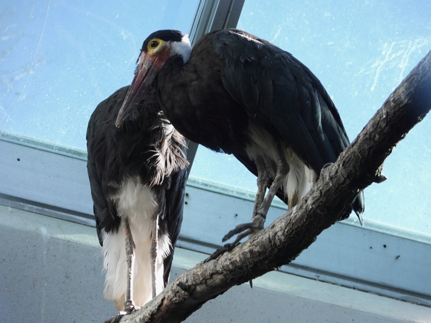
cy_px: 162
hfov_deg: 7.8
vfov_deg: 5.8
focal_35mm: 255
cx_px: 216
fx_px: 3175
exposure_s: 1/125
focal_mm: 45.8
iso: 180
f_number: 4.5
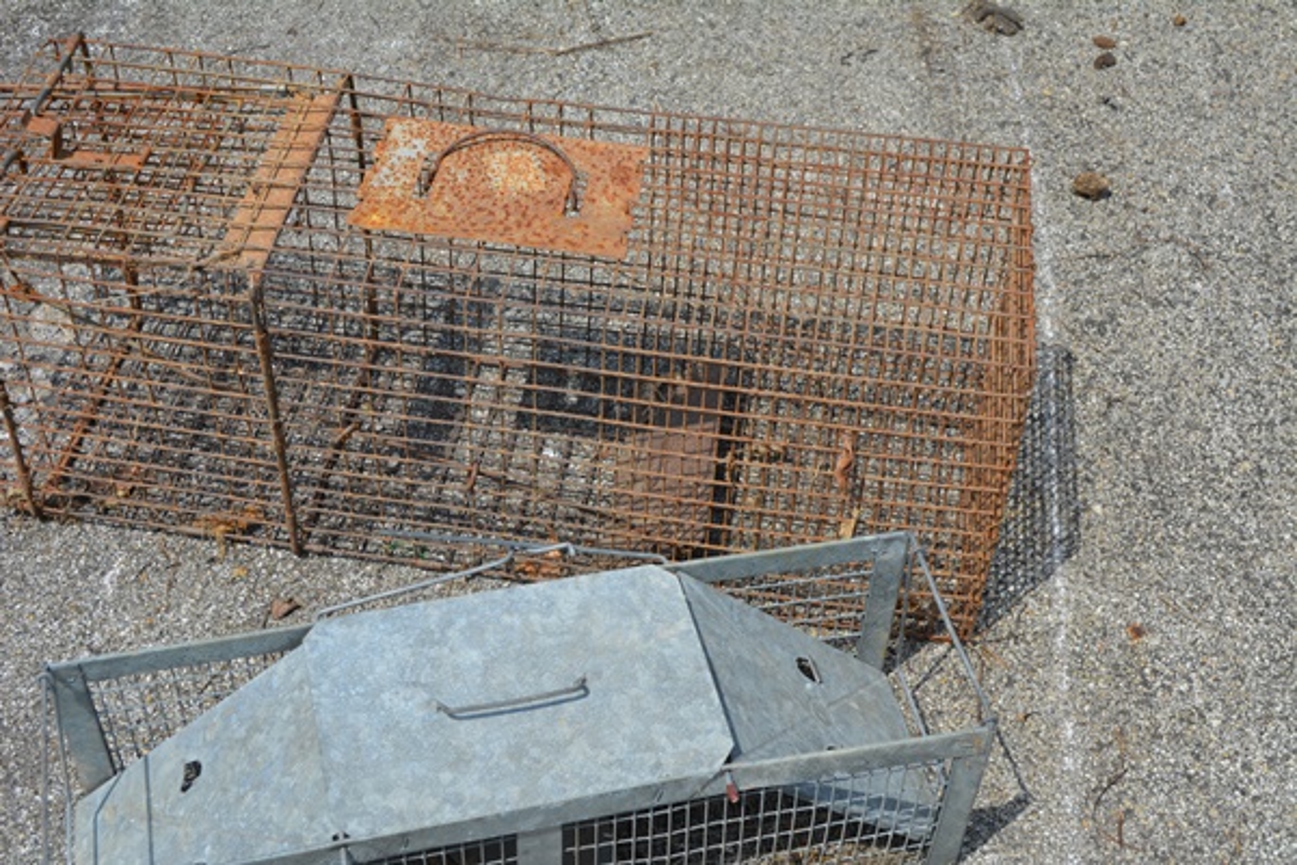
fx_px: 1891
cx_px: 648
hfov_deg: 37.9
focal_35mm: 52
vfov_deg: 25.8
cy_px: 432
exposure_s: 1/250
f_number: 8
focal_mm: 35
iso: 100
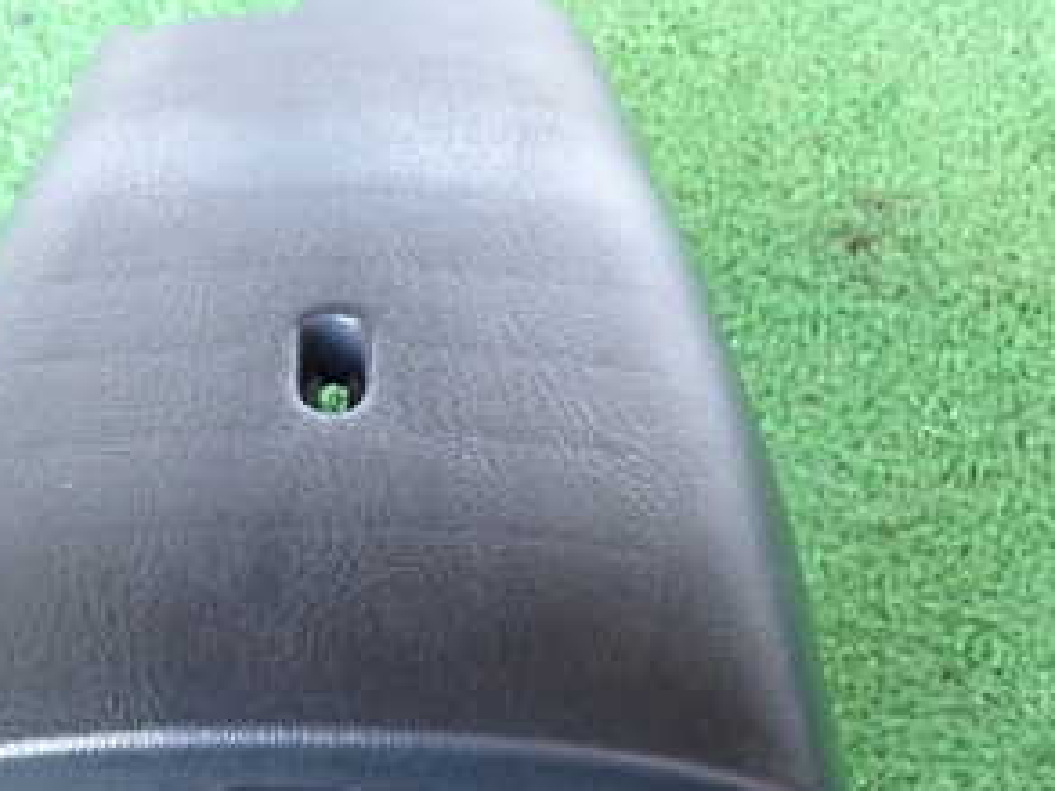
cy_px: 607
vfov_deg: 19.7
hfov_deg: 26.1
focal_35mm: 74
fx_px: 2255
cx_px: 289
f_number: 2.5
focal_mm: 6.37
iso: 640
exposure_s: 1/40
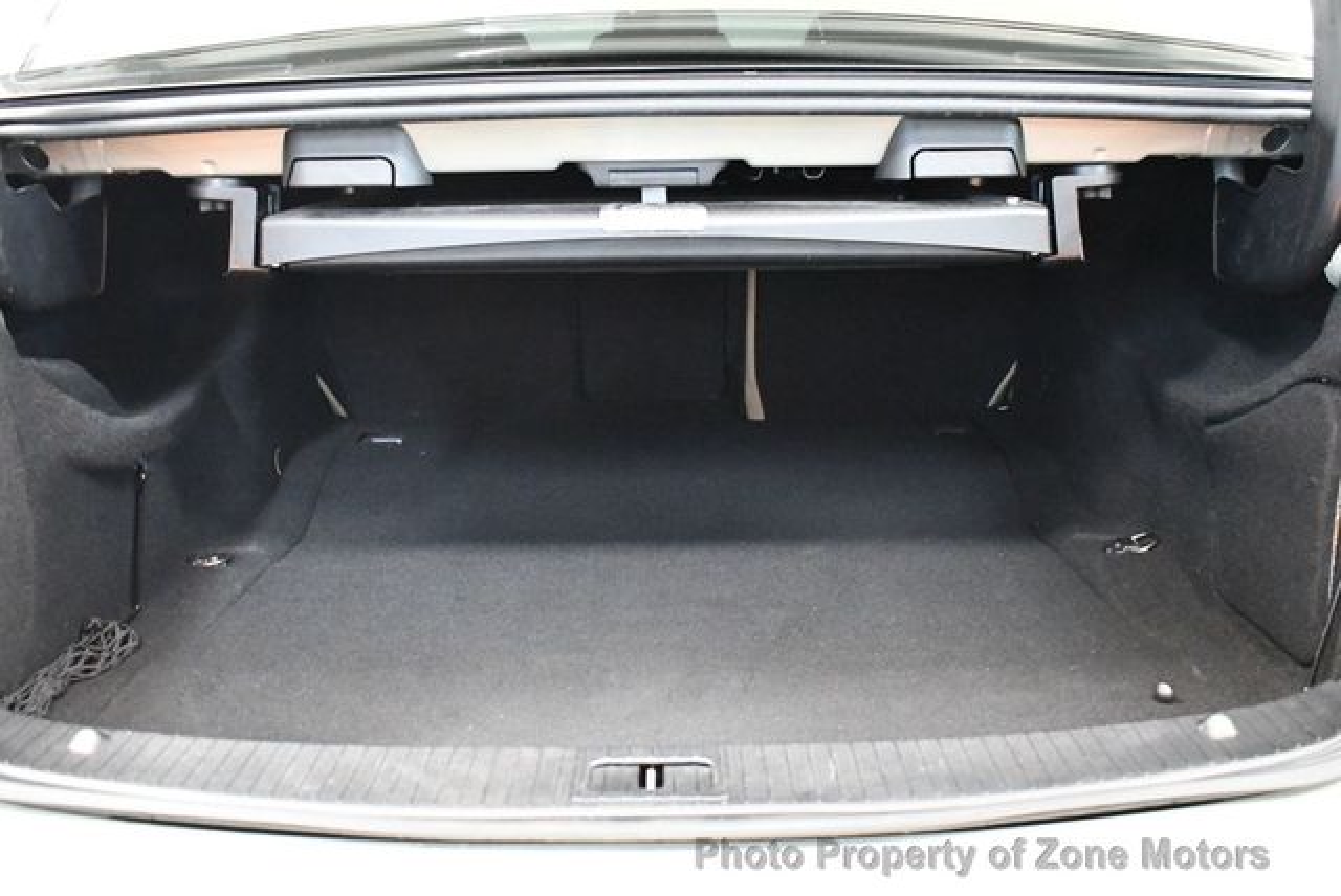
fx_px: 1342
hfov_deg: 53.1
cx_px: 670
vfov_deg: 36.9
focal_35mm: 36
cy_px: 448
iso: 10000
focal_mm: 18
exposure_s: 1/60
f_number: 3.5
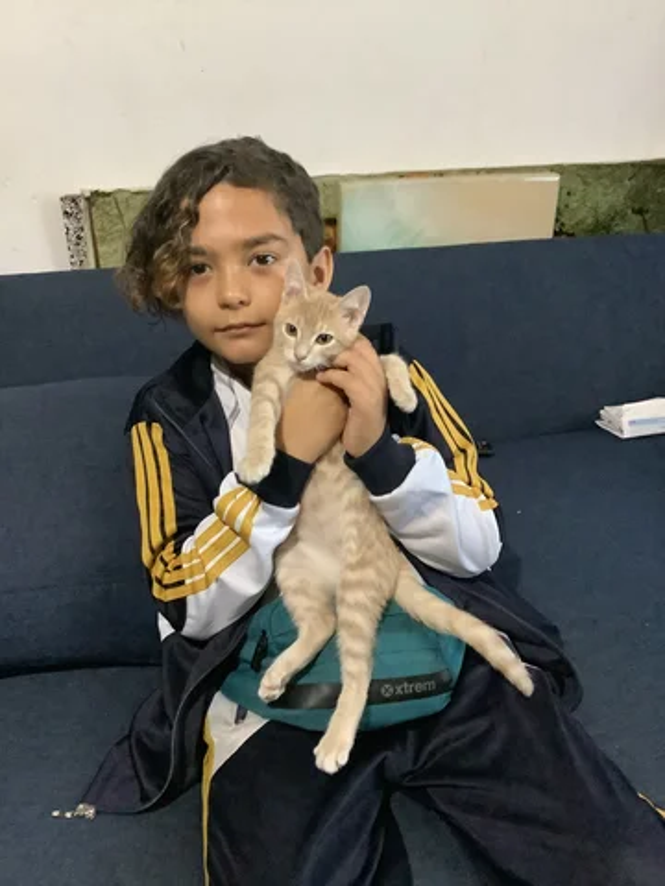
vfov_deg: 58.4
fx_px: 794
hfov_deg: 45.4
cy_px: 443
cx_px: 332
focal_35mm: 31
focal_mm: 3.3
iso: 640
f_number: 2.4
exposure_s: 1/17
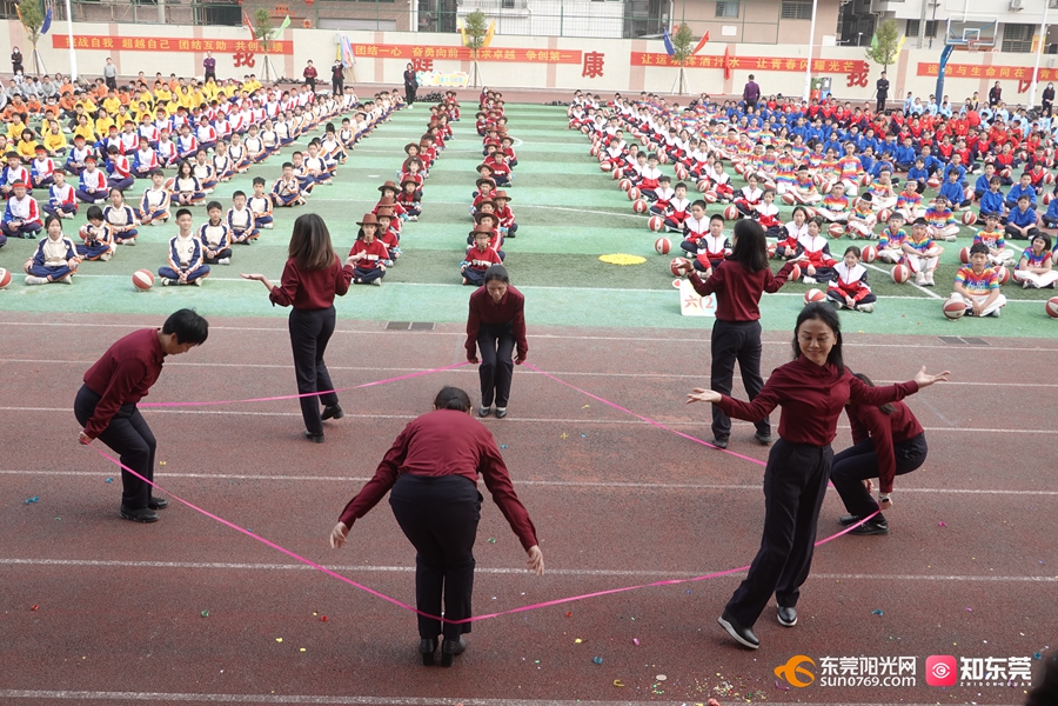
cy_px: 353
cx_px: 529
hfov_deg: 50.7
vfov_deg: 35.1
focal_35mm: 38
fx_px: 1117
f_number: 3.5
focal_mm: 14.12
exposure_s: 1/200
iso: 100
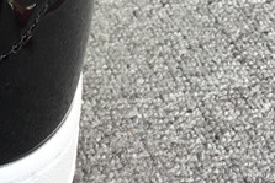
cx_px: -146
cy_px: -47
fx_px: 994
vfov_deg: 10.4
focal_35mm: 130
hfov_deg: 14.6
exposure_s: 1/187
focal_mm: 3.3
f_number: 2.4
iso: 25
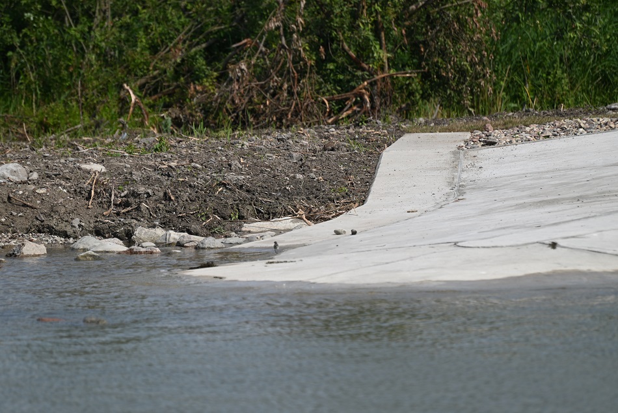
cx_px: 309
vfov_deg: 4.6
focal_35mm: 300
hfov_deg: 6.9
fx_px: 5151
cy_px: 206
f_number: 5.6
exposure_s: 1/1000
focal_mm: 300
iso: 110
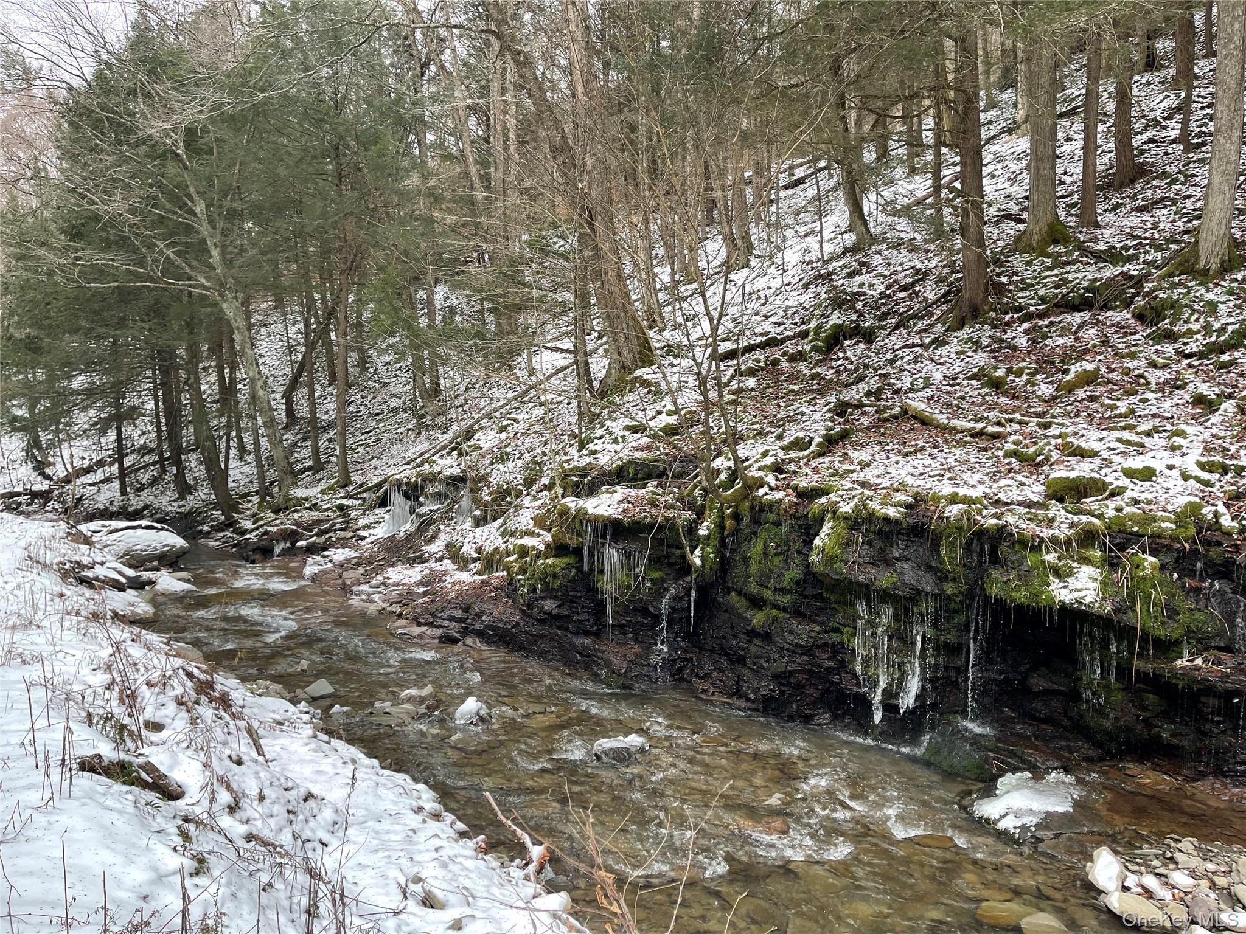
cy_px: 467
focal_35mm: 25
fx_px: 900
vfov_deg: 54.9
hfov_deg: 69.4
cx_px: 623
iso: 32
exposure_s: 1/159
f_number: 1.6
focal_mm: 5.1
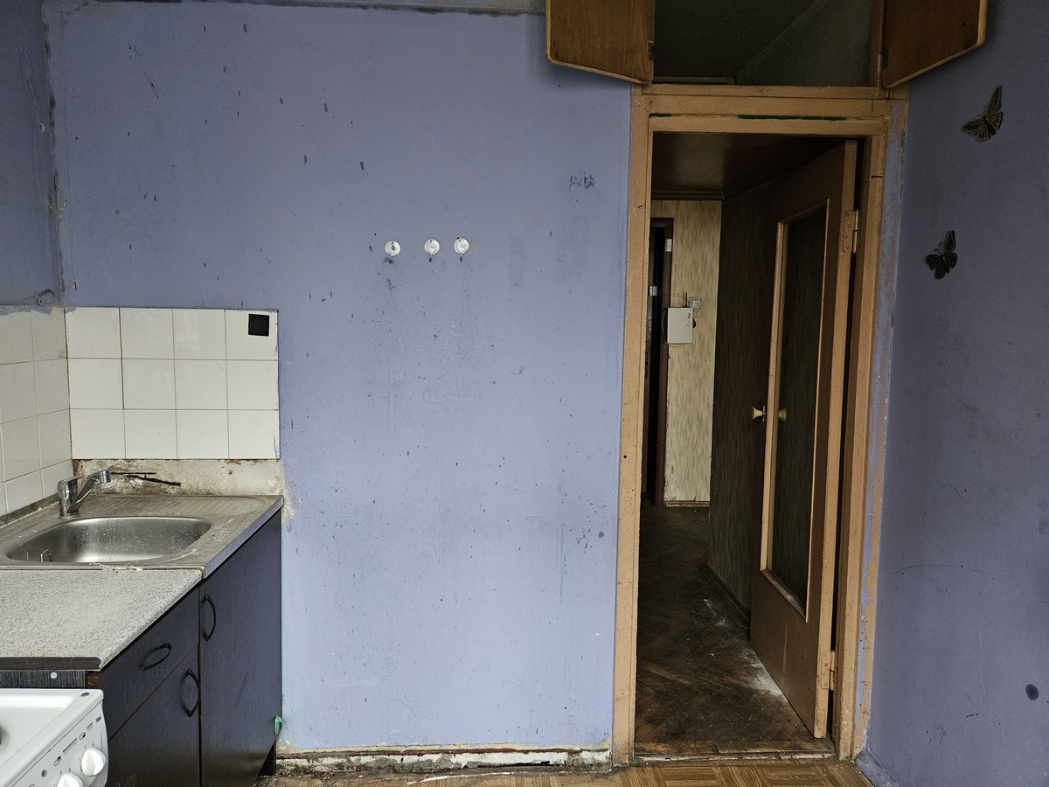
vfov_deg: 58.9
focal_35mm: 23
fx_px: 697
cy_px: 394
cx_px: 524
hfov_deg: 73.9
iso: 640
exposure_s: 1/33.3
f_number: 1.8
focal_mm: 5.4
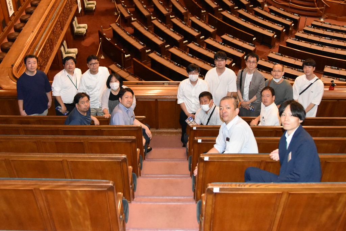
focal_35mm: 33
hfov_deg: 57.2
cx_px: 173
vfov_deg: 39.9
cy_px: 116
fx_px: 317
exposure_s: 1/60
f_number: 3.8
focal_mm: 22
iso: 5600
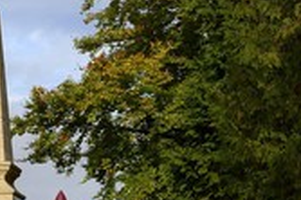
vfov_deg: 11.3
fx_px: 1011
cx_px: 74
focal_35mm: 121
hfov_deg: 16.8
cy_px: 133
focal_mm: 48
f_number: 16
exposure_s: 1/160
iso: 400
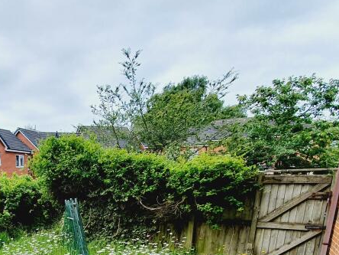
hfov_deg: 52.0
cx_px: 27
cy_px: 266
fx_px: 294
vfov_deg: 40.0
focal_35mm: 30
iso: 50
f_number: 2.2
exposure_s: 1/610
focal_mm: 1.8
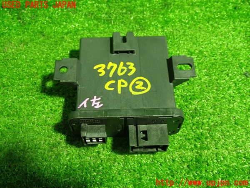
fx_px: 296
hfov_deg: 45.8
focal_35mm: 41
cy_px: 94
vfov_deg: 35.1
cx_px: 125
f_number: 2.8
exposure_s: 1/40
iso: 800
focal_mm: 7.31
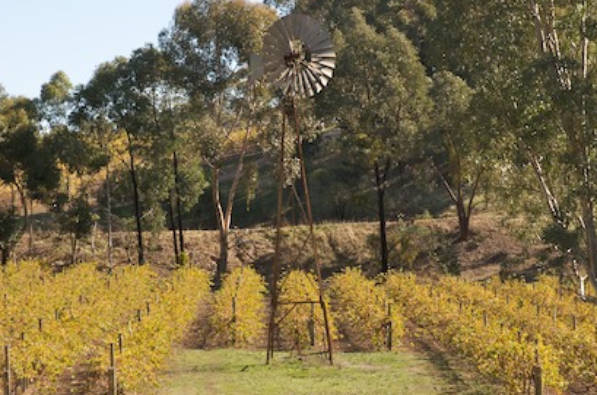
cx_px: 285
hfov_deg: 13.4
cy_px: 245
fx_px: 2549
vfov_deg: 8.9
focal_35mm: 154
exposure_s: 1/320
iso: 320
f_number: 9
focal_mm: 70
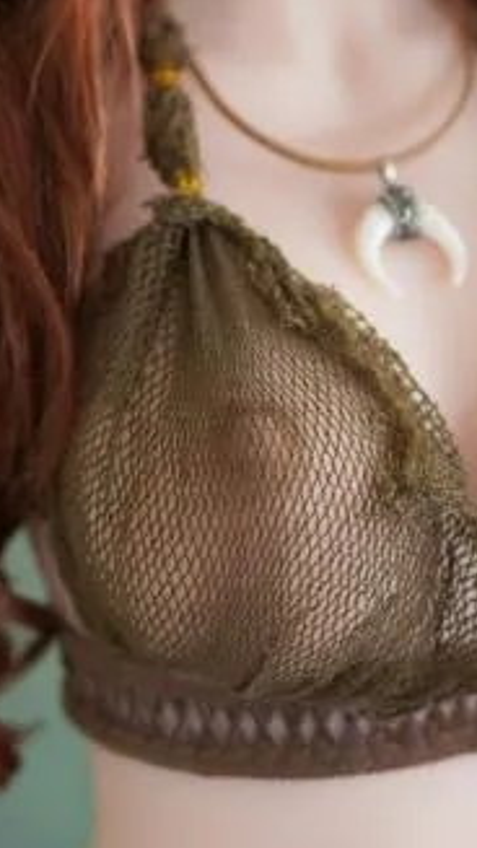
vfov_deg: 14.9
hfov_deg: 8.4
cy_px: 231
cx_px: 262
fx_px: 3237
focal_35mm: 144
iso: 100
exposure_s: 1/50
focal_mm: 50
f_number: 1.4
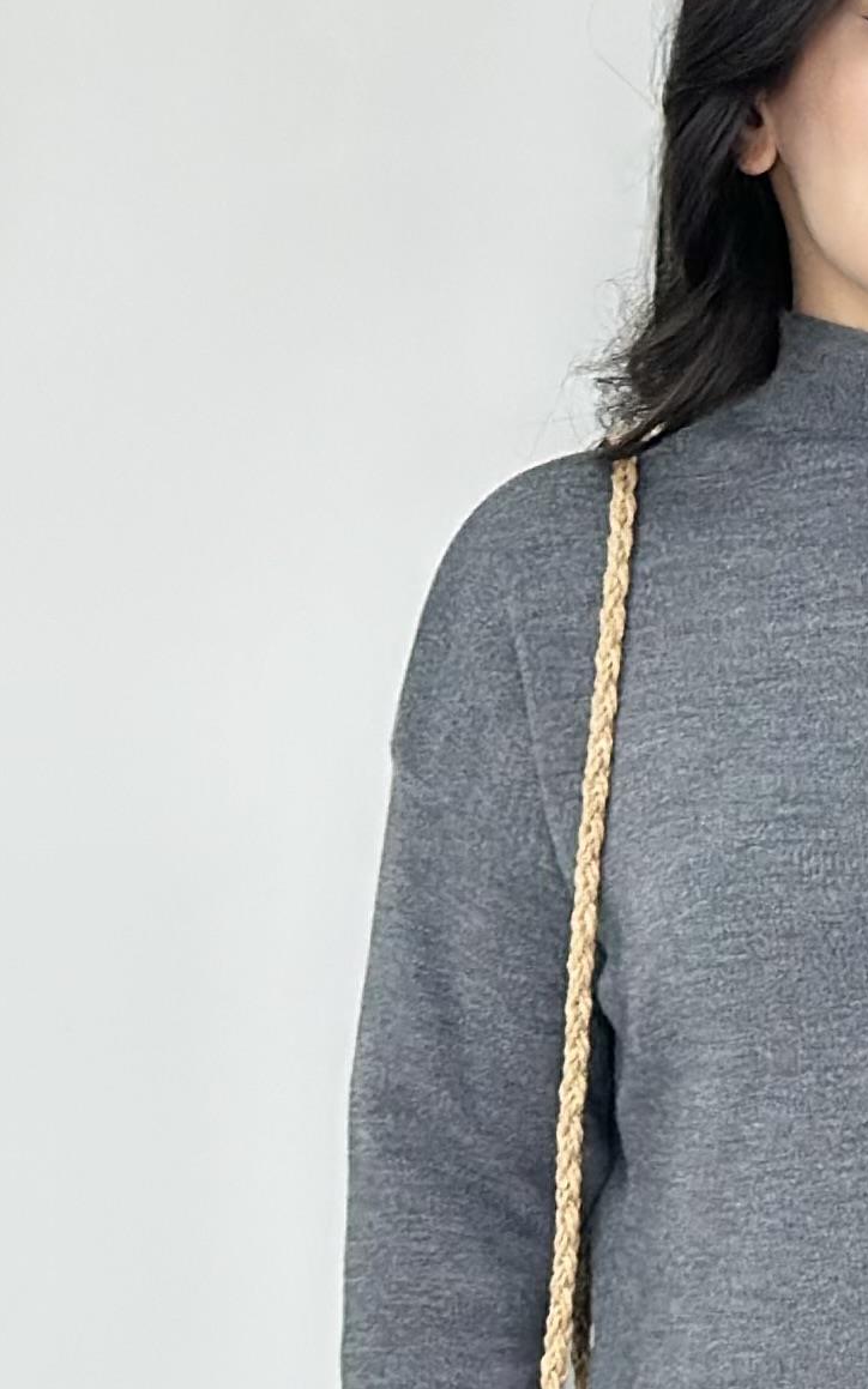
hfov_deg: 7.3
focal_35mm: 177
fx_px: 6702
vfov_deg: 11.5
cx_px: 1121
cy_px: 1812
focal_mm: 6.86
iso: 125
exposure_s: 1/100
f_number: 1.78
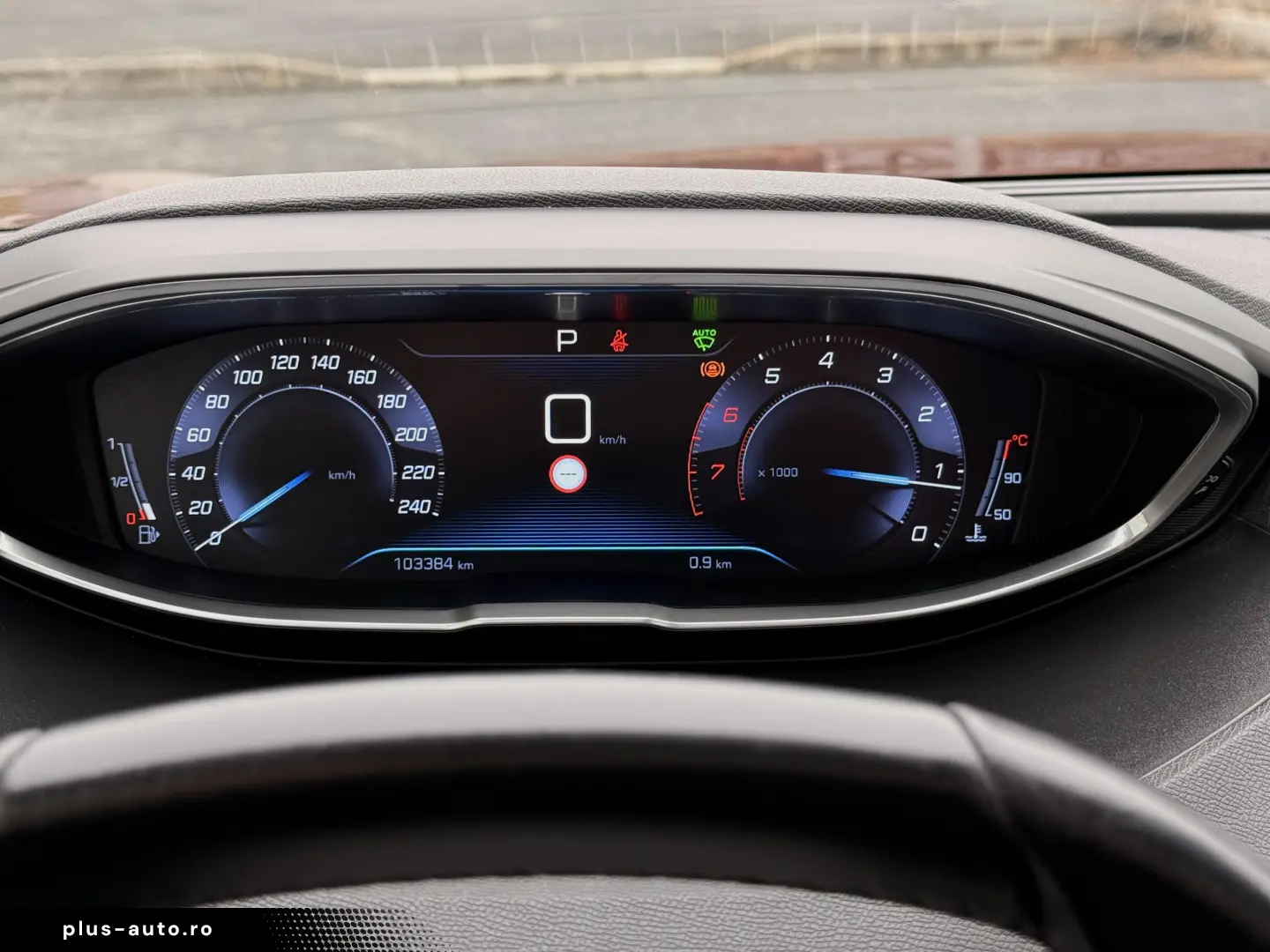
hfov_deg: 39.7
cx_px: 635
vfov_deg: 30.3
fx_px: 1761
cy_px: 476
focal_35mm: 48
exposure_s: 1/198
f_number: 1.78
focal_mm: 6.76
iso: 64
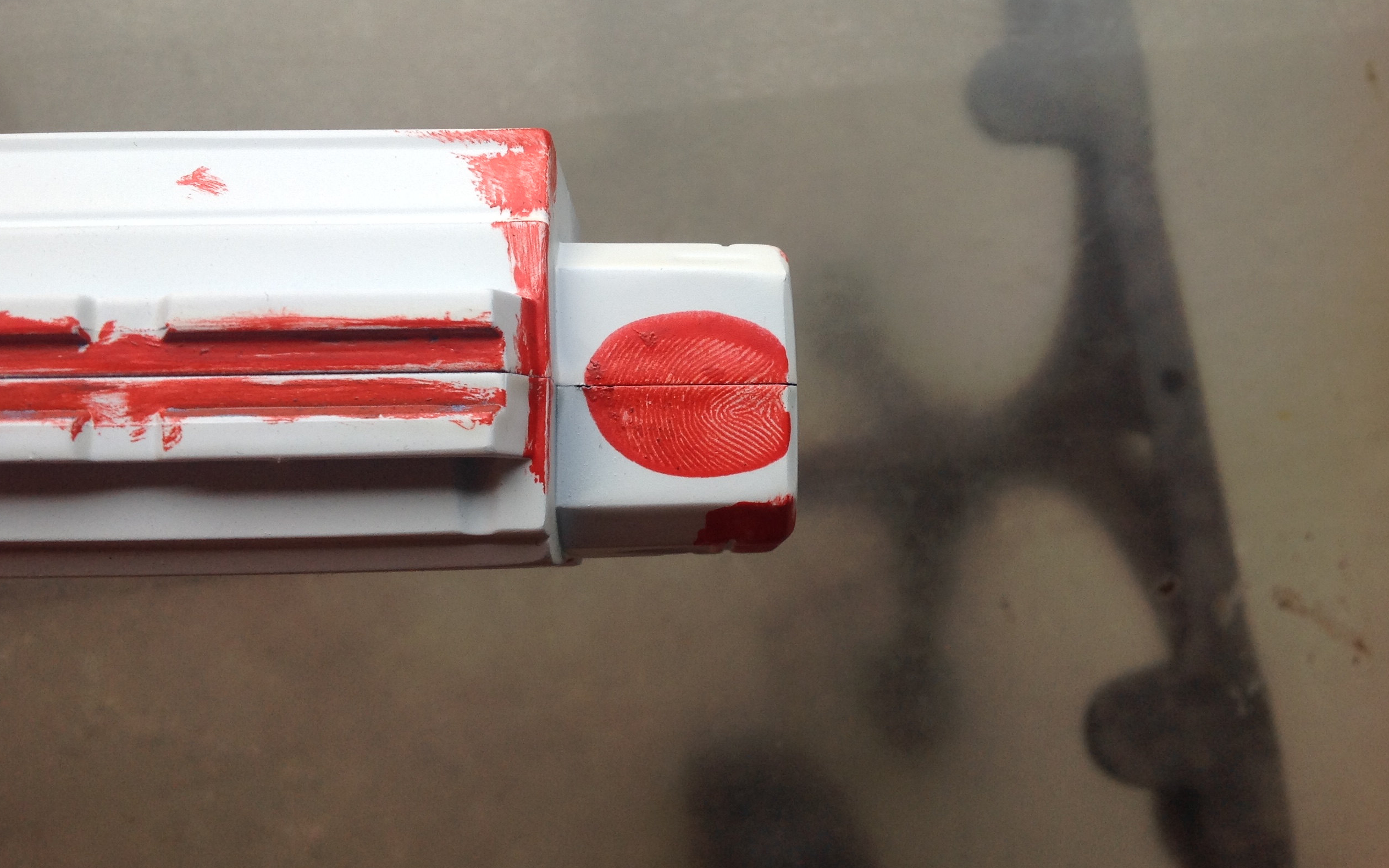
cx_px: 683
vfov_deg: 33.5
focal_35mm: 38
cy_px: 383
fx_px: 1438
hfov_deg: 51.5
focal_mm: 4.28
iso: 50
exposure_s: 1/260
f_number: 2.4
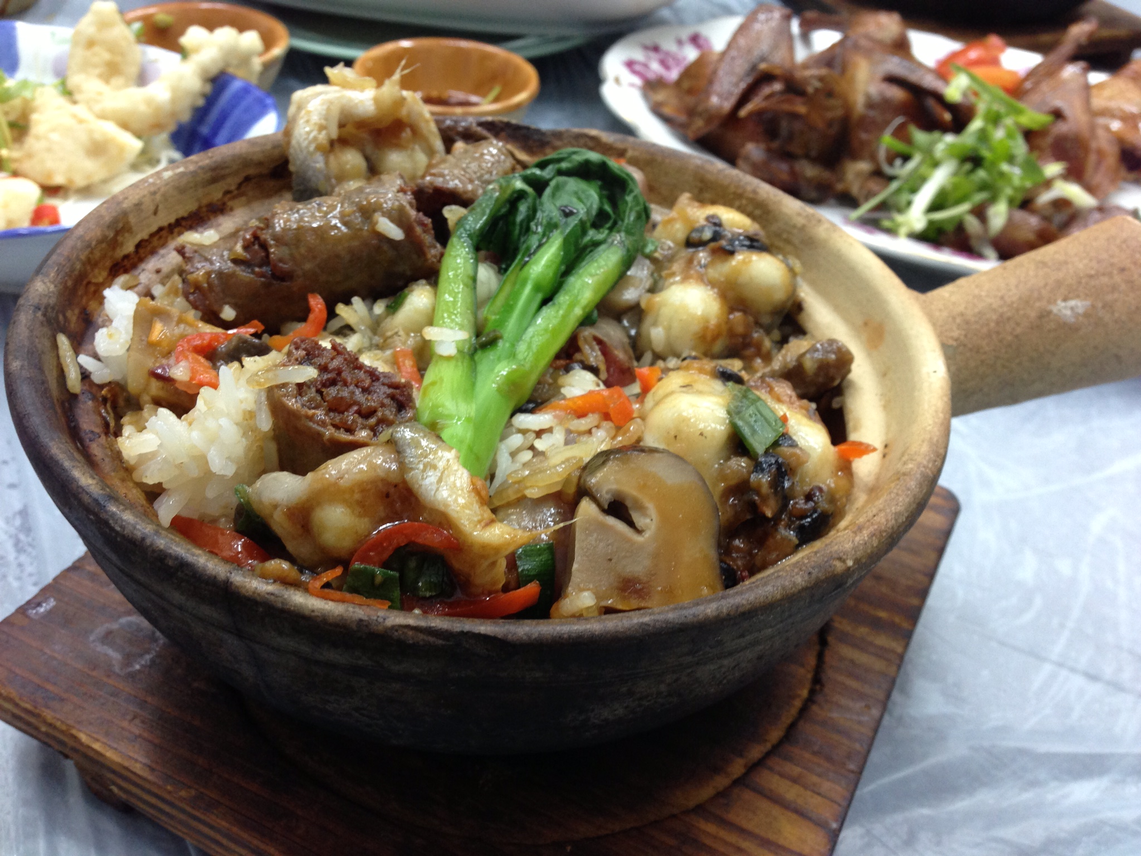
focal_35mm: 33
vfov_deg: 42.9
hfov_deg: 55.4
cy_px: 428
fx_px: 1088
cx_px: 570
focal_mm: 4.13
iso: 125
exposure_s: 1/20
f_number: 2.4
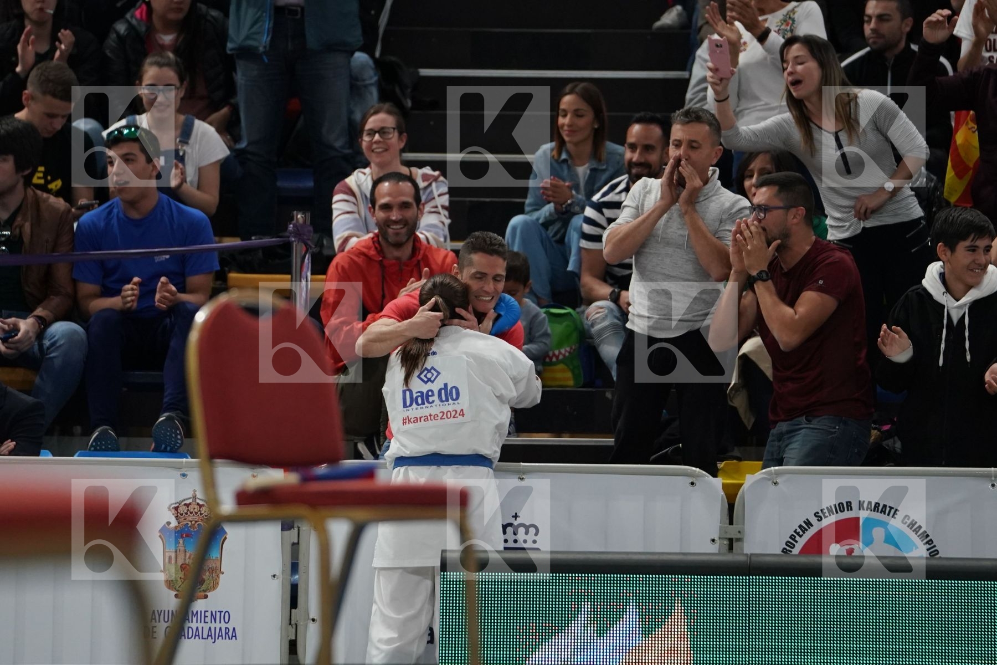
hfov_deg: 7.0
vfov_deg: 4.7
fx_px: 8169
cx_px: 498
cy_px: 332
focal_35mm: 295
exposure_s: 1/1000
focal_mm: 197
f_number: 2.8
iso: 2000
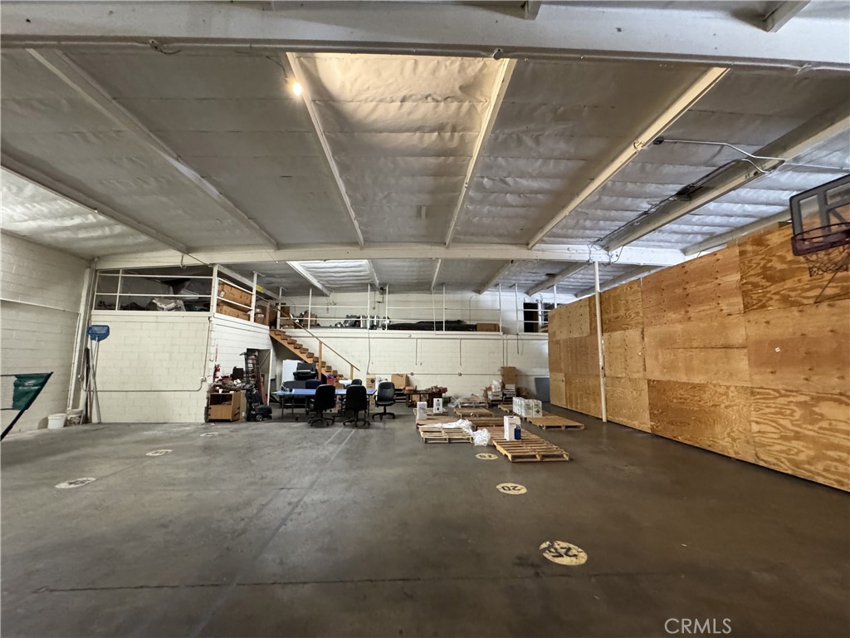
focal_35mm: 14
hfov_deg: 102.1
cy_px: 319
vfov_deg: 85.7
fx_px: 344
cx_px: 425
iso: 800
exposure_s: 1/60
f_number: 2.2
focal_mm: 2.22
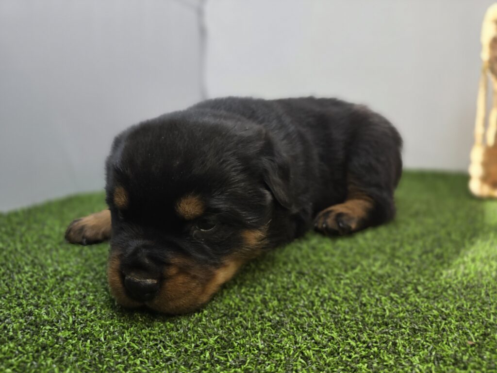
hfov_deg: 73.9
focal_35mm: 23
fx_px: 330
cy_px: 186
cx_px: 248
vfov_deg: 58.9
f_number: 1.7
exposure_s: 1/120
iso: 50
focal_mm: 6.3
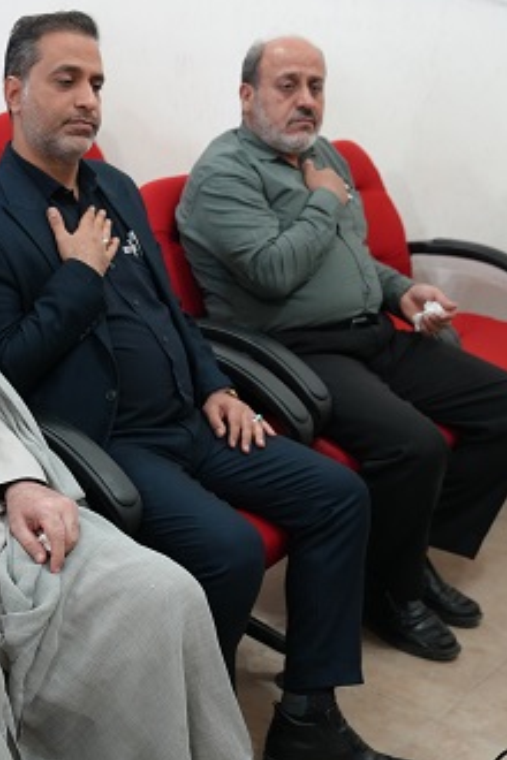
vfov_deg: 31.9
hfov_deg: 21.2
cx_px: 78
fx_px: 1331
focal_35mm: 63
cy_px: 382
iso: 5000
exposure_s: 1/160
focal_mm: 41
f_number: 4
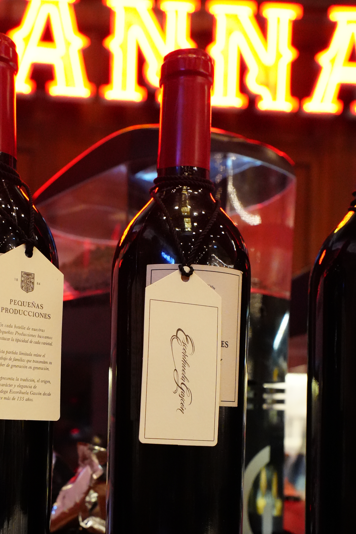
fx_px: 682
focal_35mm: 46
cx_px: 104
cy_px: 395
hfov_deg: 28.9
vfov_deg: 41.6
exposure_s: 1/60
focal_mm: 20
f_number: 4
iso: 5000
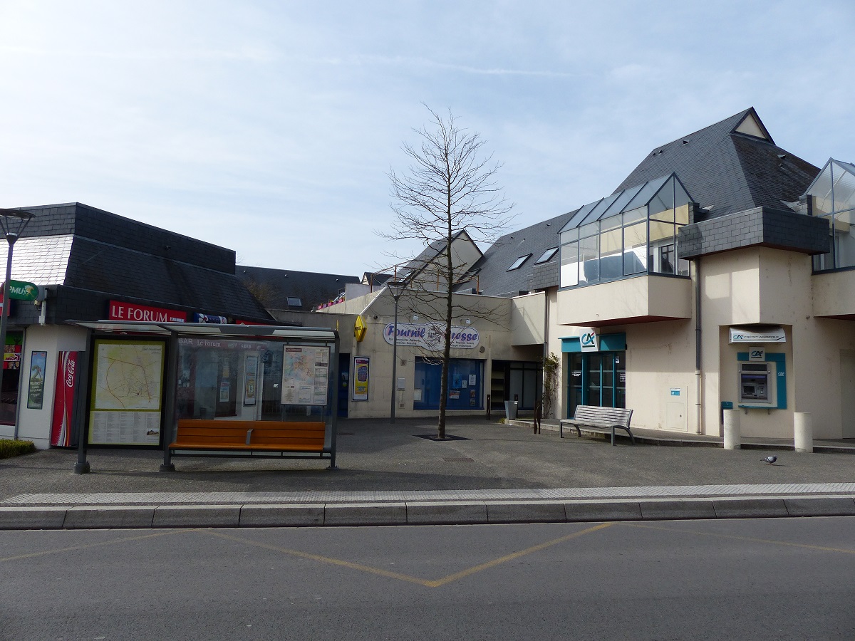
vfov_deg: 54.9
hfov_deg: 69.4
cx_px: 428
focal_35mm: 25
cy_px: 320
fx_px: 617
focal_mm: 4.5
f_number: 4
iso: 100
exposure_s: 1/1000
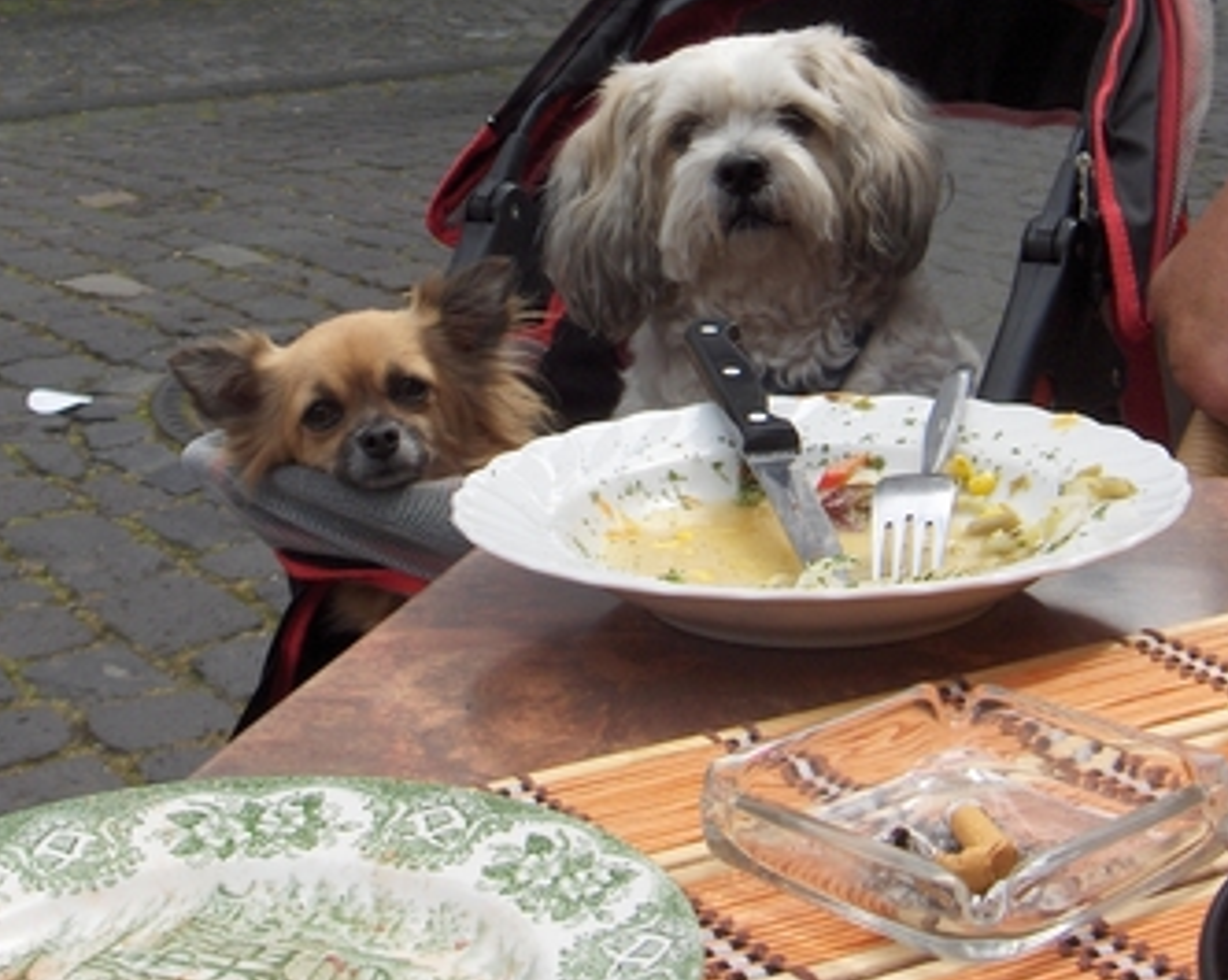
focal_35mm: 69
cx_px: 610
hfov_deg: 27.5
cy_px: 170
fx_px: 2506
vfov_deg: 21.8
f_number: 4.8
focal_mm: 8
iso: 100
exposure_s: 1/392
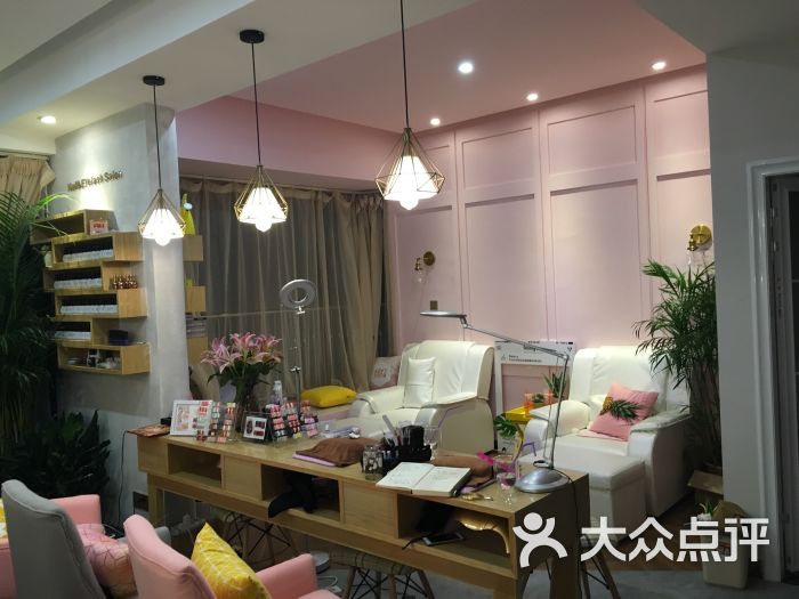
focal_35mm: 29
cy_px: 300
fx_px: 669
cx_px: 400
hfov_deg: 61.7
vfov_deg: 48.2
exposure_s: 1/33
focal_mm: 4.15
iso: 125
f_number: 2.2
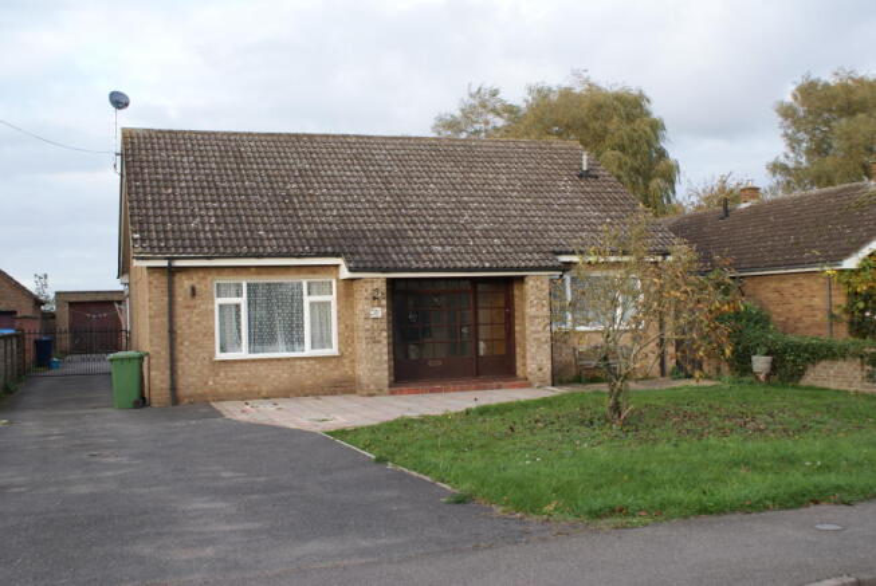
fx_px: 950
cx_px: 438
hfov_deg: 49.5
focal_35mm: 39
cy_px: 293
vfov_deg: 34.3
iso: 100
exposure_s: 1/60
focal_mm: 26
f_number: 5.6
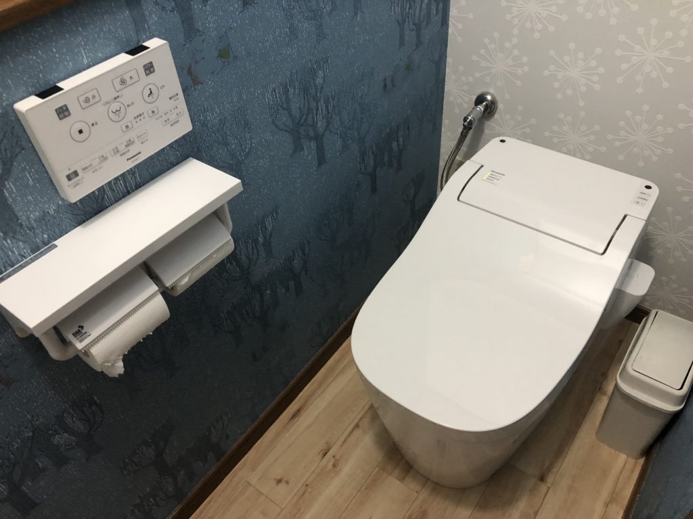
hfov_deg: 63.4
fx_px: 561
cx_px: 346
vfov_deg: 49.7
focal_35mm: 28
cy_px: 260
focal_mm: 3.99
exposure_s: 1/15
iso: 100
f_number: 1.8
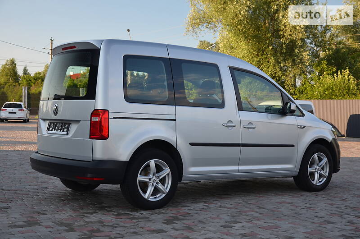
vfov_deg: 25.6
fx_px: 524
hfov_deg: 37.9
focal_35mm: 52
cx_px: 180
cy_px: 120
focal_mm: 35
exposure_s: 1/125
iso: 320
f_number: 5.6
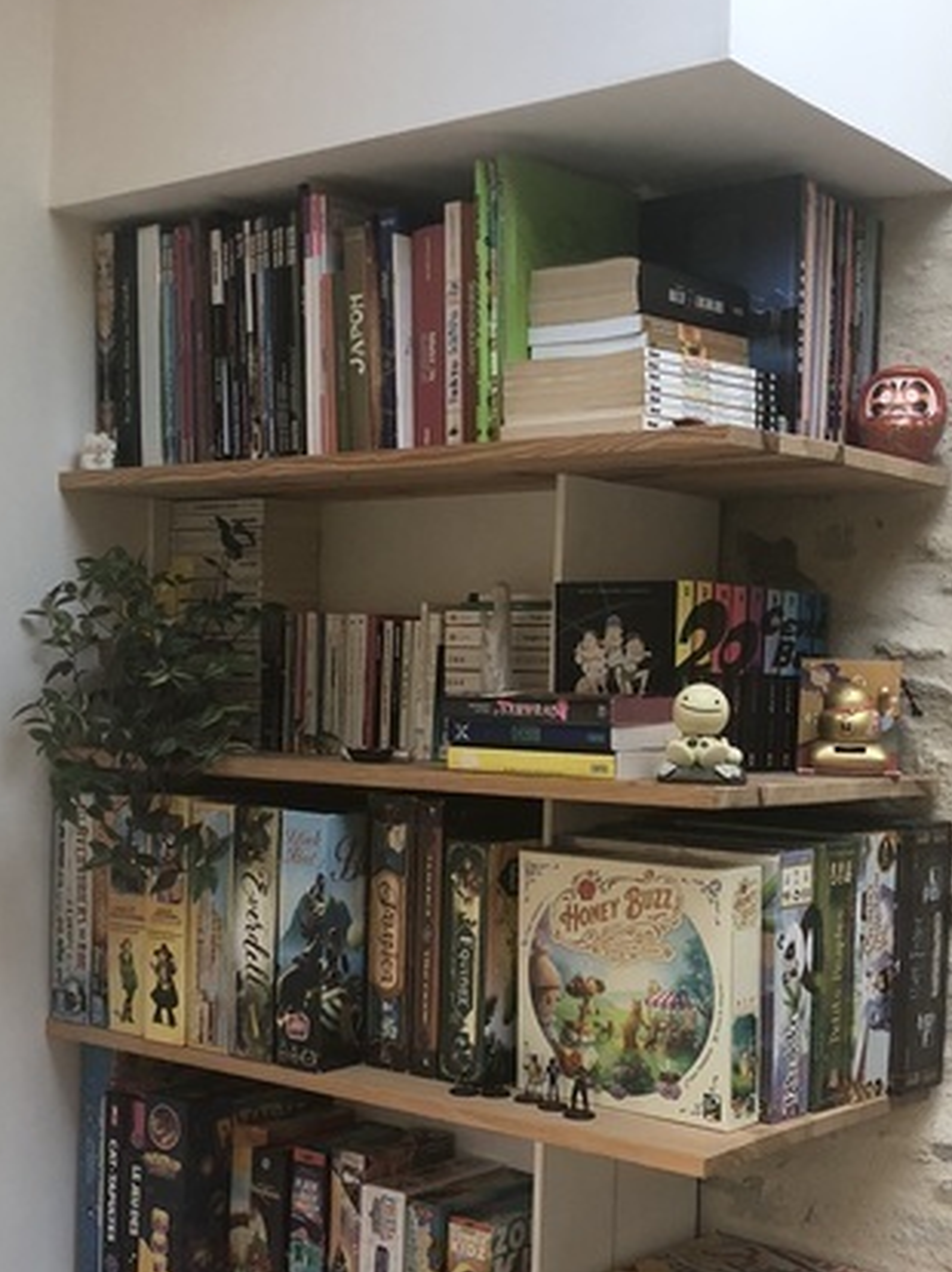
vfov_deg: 36.6
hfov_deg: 27.9
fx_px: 1909
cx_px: 375
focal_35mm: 52
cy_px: 787
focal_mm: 3.99
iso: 40
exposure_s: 1/20
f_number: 1.8
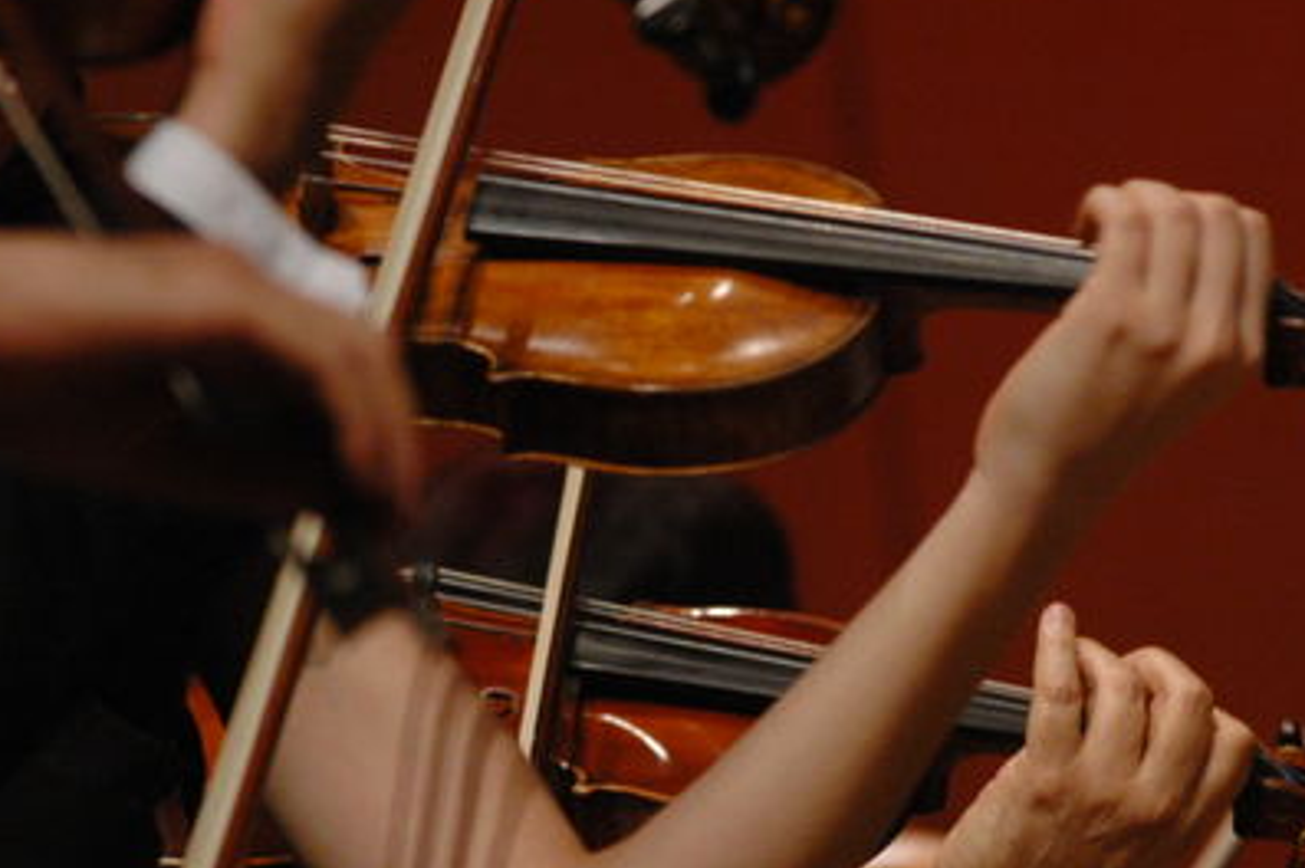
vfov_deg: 2.9
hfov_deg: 4.4
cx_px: 646
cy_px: 539
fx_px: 16987
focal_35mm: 469
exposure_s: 1/50
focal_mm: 170
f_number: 5
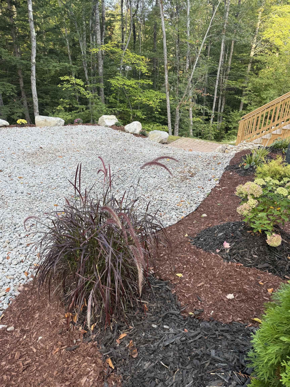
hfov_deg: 56.8
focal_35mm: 24
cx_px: 145
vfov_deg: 71.6
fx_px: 268
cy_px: 194
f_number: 1.78
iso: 64
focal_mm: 6.76
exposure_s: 1/121
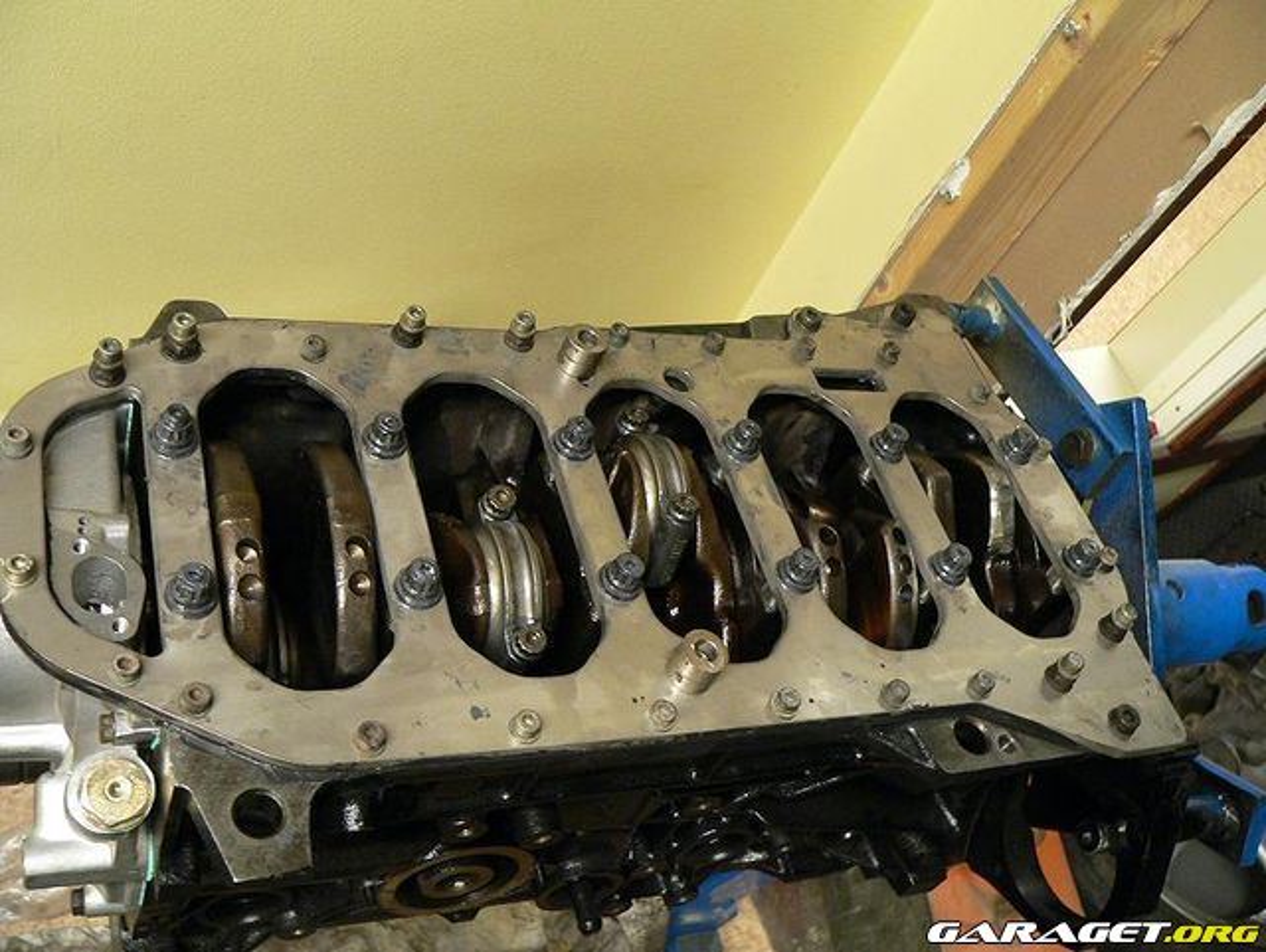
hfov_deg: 51.3
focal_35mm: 36
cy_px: 476
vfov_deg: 39.7
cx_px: 633
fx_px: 1318
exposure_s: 1/10
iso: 200
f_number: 2.8
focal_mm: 6
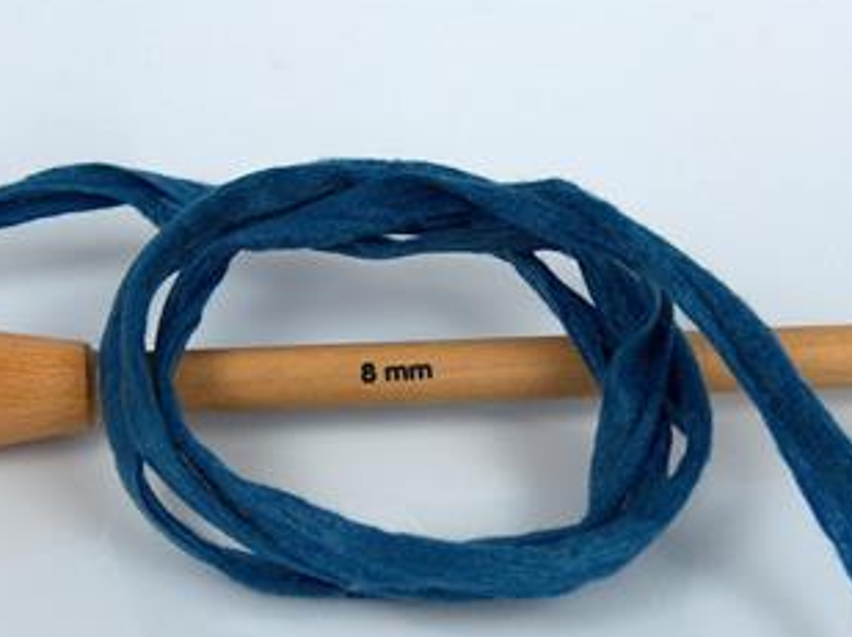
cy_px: 393
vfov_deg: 18.6
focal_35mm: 79
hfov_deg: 24.7
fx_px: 1942
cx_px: 405
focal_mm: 12.53
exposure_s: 1/118
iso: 137
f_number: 2.9
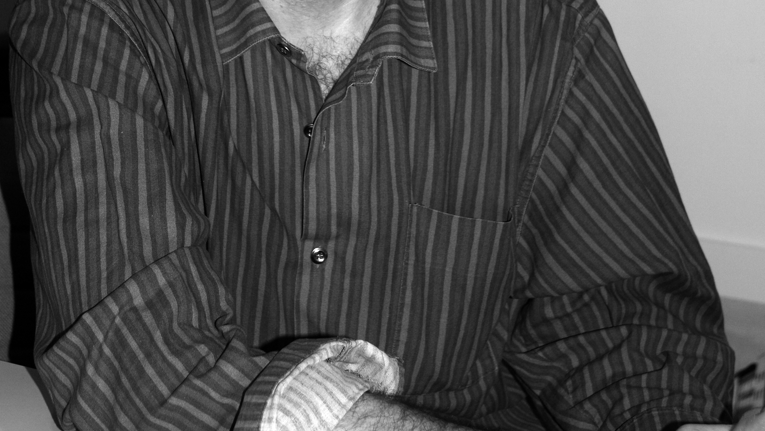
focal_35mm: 87
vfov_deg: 13.5
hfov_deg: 24.5
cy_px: -88
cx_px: 395
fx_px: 1761
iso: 400
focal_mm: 35
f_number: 4.5
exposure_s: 1/45
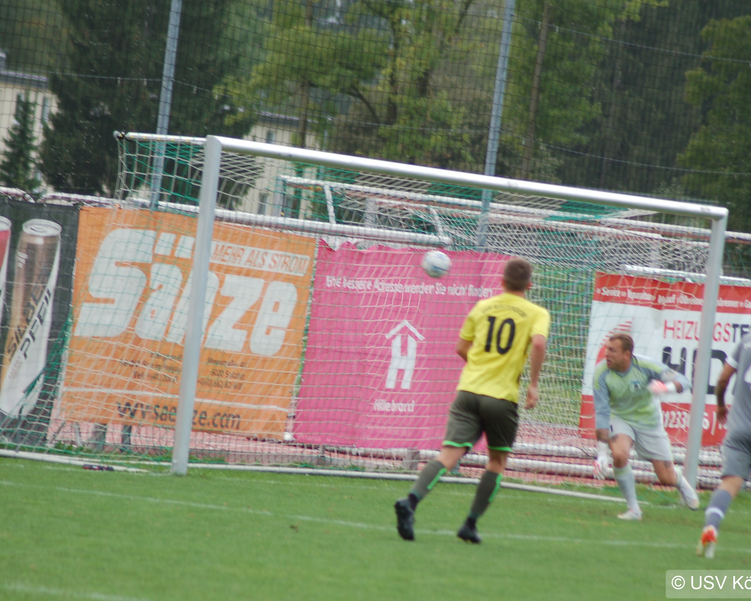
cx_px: 427
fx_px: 6780
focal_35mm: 305
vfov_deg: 5.1
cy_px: 300
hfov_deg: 6.3
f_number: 4.8
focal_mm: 180
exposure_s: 1/200
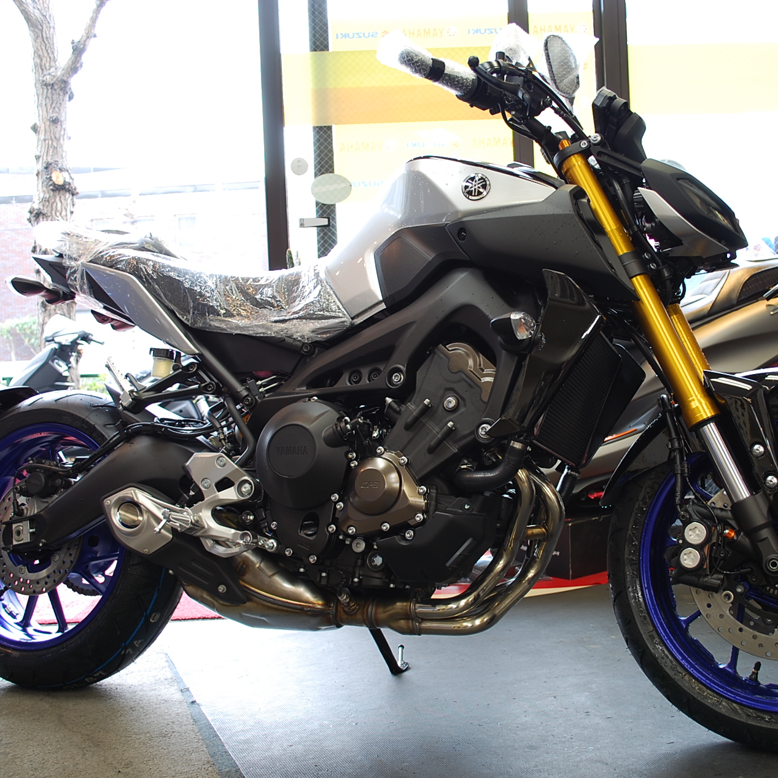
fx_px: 992
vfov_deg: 42.8
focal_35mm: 39
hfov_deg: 42.7
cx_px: 458
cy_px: 397
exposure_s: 1/8
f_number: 4
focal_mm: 20
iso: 100
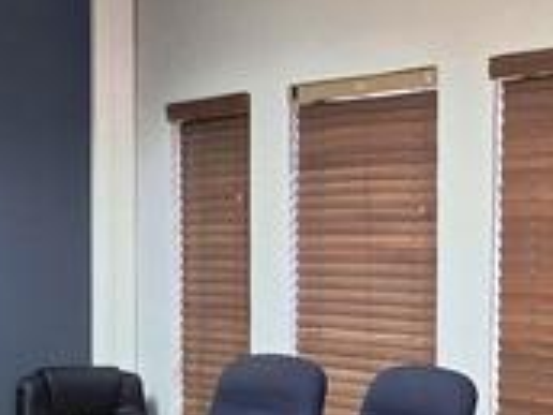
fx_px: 1709
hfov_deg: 18.4
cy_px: 286
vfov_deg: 13.8
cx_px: 325
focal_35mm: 107
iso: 200
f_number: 1.8
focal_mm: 5.54
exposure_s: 1/40
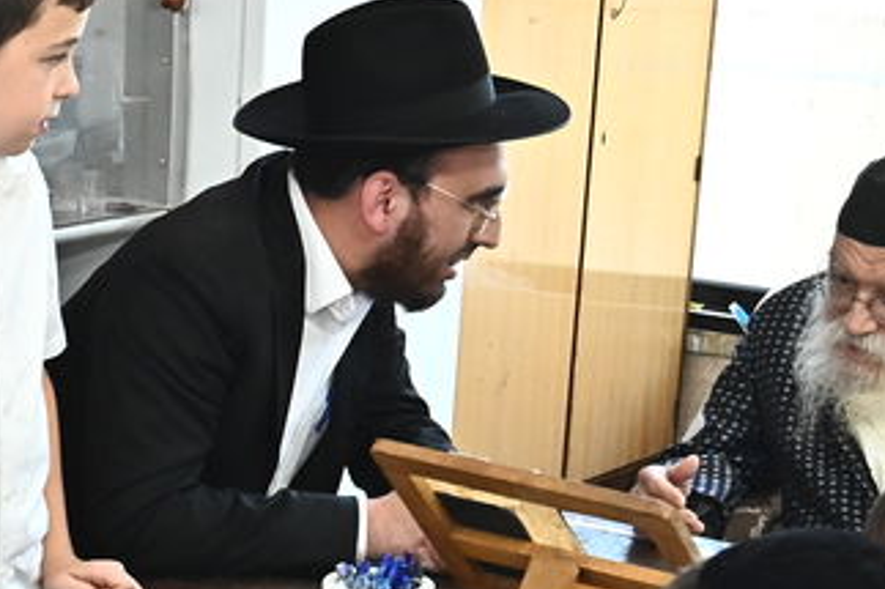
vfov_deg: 12.6
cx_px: -162
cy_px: 844
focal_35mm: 104
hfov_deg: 18.7
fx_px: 2555
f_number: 9
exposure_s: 1/200
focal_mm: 24
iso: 2500
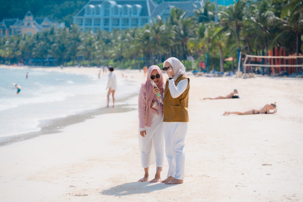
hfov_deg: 16.3
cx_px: 152
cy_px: 101
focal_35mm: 126
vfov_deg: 10.9
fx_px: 1060
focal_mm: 126
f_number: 4.5
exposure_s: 1/1600
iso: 125
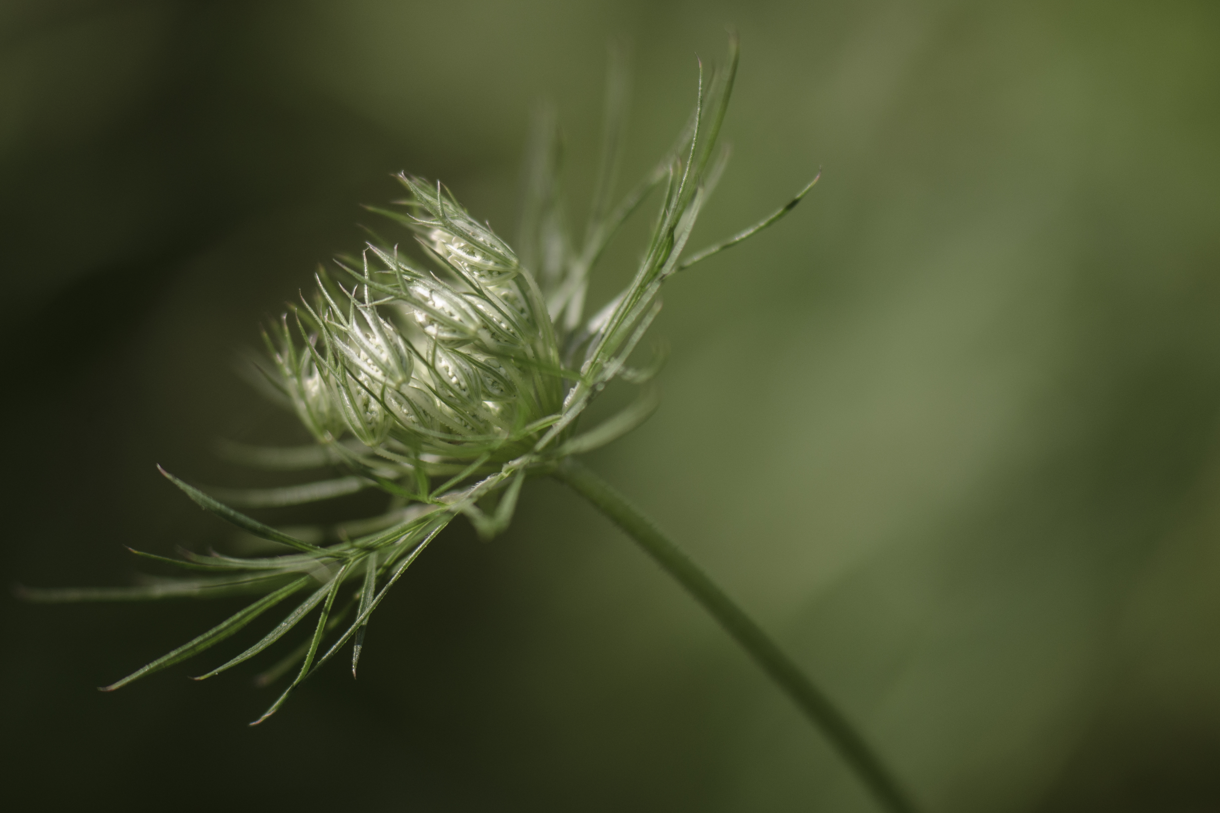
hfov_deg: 13.0
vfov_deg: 8.7
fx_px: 5371
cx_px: 613
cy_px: 406
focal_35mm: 159
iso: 500
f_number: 3.2
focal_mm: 105
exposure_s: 1/2000
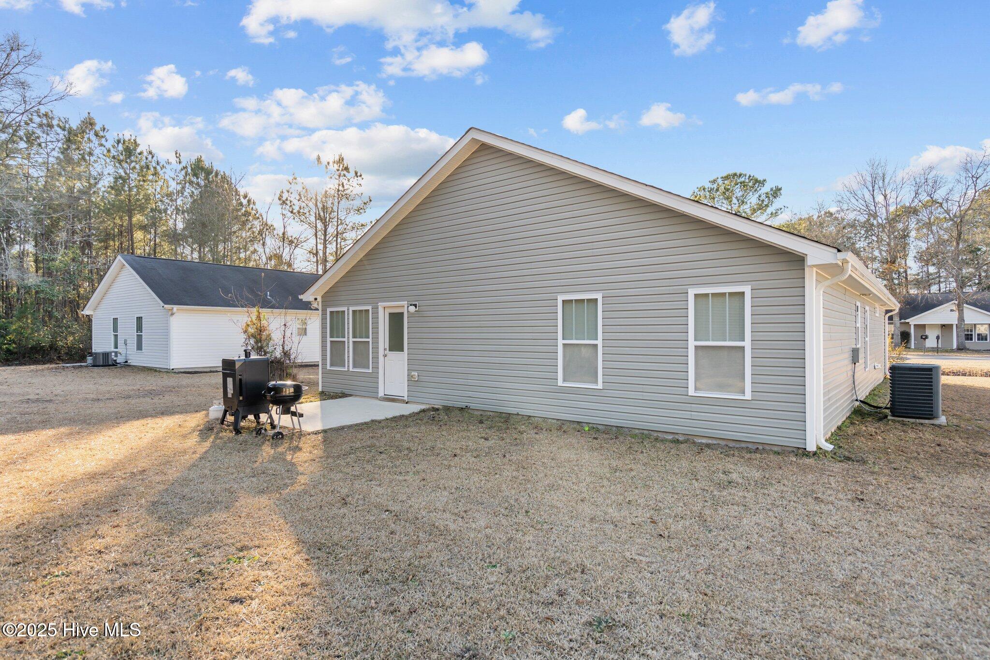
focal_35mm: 18
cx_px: 495
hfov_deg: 90.0
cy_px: 330
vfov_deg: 67.4
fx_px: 495
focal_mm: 18
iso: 250
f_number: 4
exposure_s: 1/640
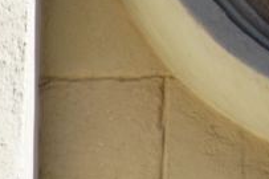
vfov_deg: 1.7
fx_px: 5950
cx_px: 405
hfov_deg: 2.6
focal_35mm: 797
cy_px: -120
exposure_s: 1/250
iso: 160
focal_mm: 135
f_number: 5.6
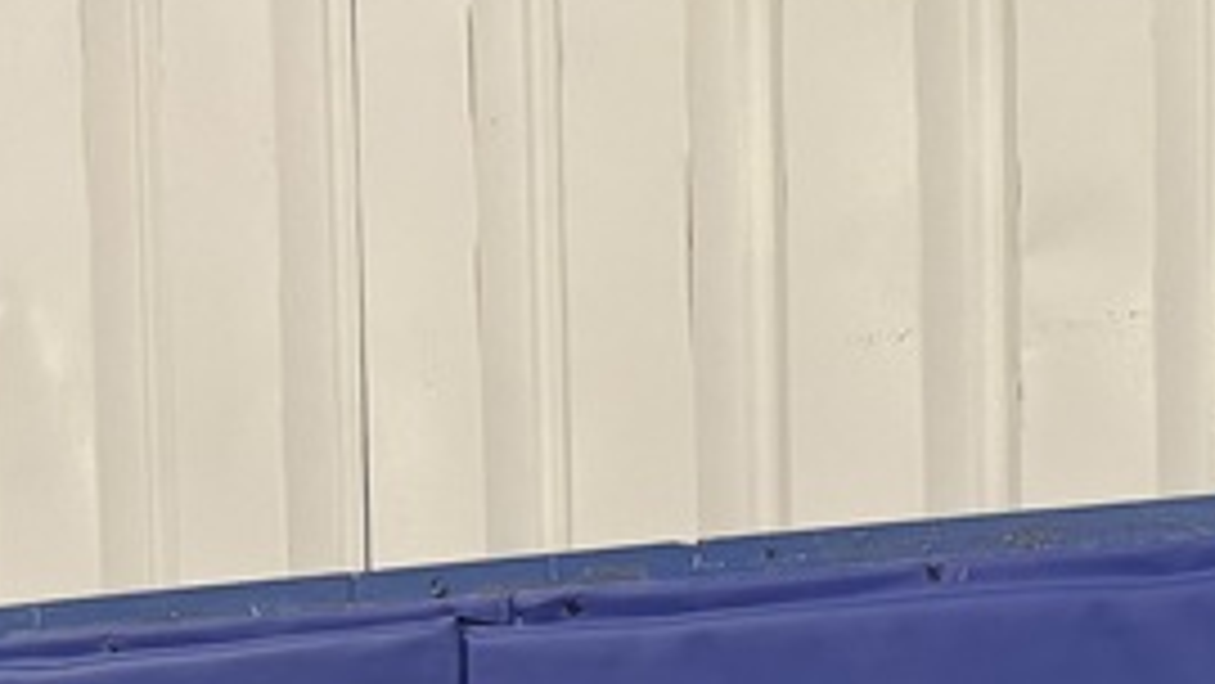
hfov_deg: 19.4
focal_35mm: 99
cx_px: 1714
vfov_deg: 10.4
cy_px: 1696
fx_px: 3190
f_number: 1.78
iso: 250
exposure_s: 1/60
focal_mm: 6.76
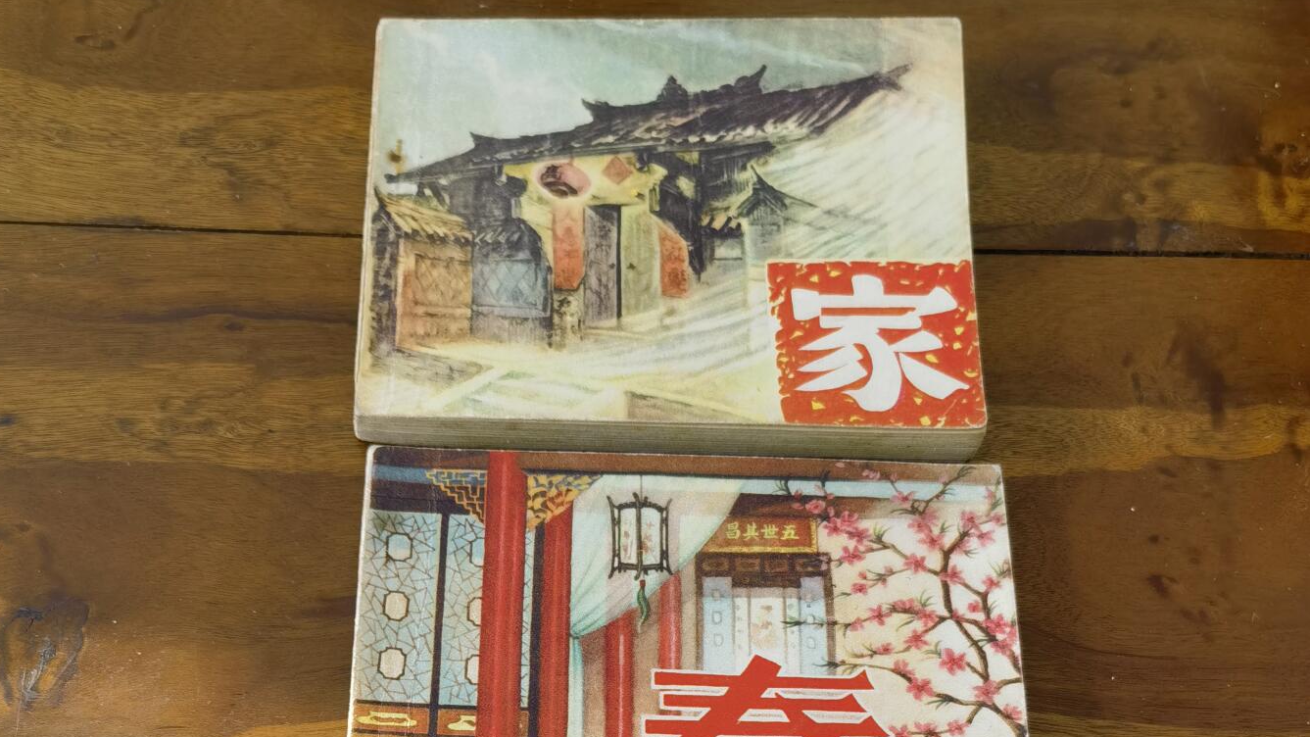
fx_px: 1528
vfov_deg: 25.3
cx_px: 650
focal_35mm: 44
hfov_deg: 46.4
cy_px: 794
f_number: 1.9
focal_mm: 6.67
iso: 100
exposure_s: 1/120
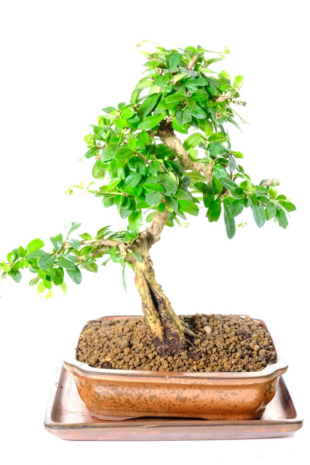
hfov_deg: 21.9
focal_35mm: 62
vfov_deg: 32.4
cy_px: 232
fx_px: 800
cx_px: 155
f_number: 9
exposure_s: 1/25
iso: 2500
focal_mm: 41.1
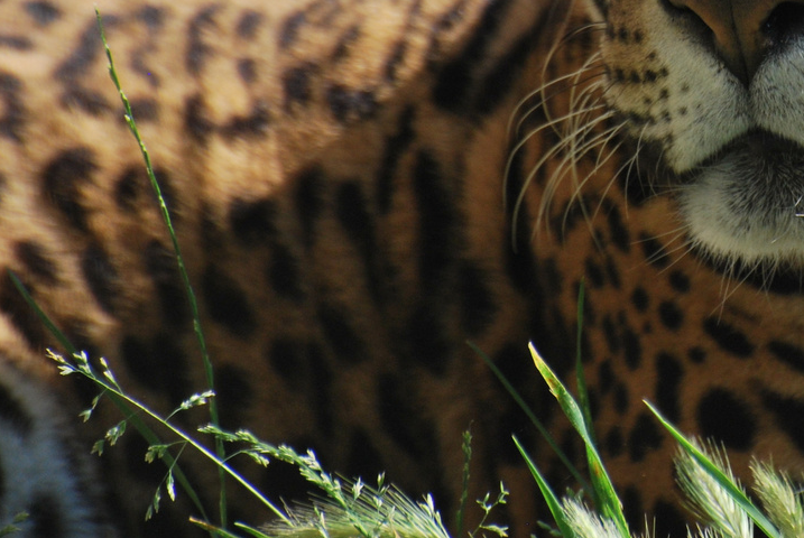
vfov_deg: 1.4
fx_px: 22651
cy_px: -43
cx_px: 863
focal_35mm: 1013
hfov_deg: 2.0
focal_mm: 300
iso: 360
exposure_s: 1/500
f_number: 5.6
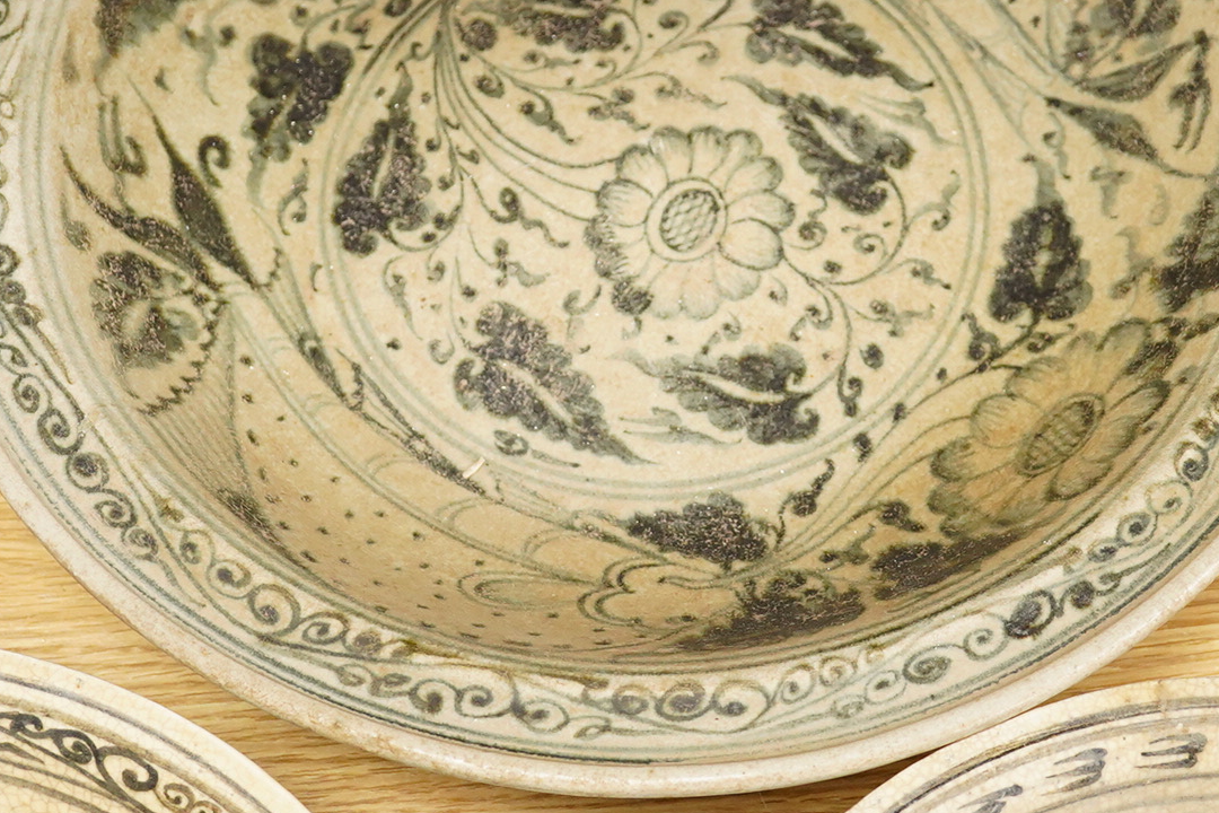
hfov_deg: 24.7
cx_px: 714
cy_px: 196
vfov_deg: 16.6
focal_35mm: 82
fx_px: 2776
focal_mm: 30
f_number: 4
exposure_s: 1/160
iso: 2500
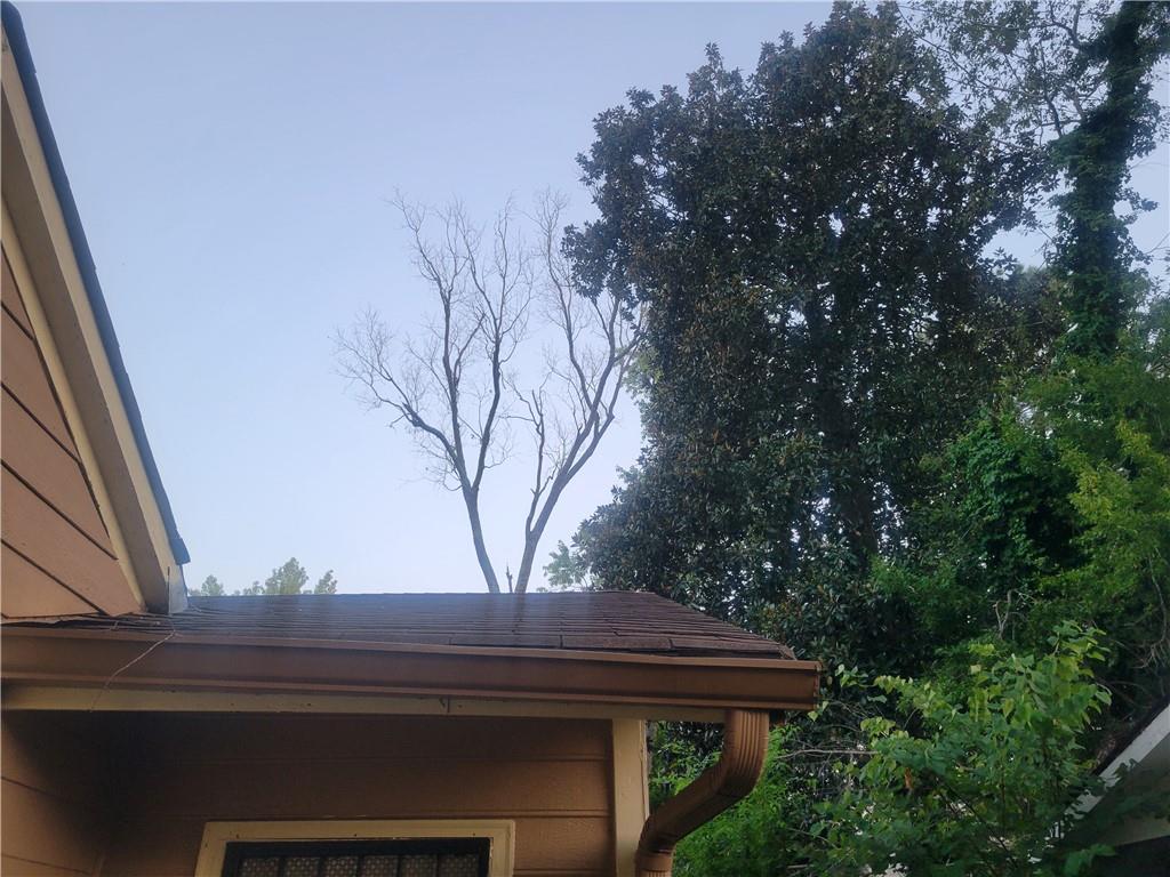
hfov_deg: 67.3
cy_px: 438
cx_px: 585
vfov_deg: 53.1
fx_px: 879
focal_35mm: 26
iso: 160
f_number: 1.8
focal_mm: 5.4
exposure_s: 1/120
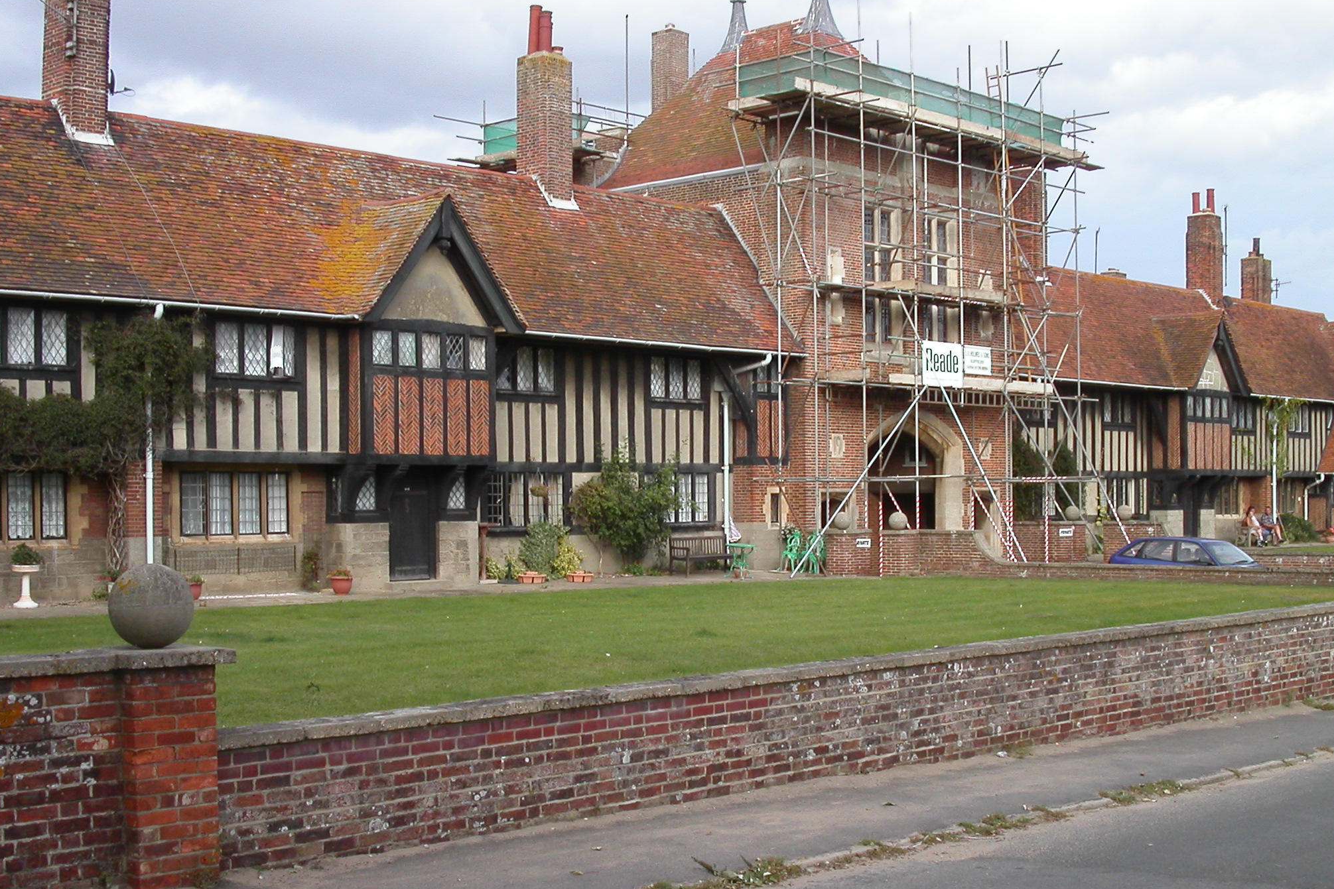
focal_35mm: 47
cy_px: 546
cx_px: 696
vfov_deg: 28.6
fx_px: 1742
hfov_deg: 41.9
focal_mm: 8.4
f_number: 8
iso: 100
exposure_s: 1/90
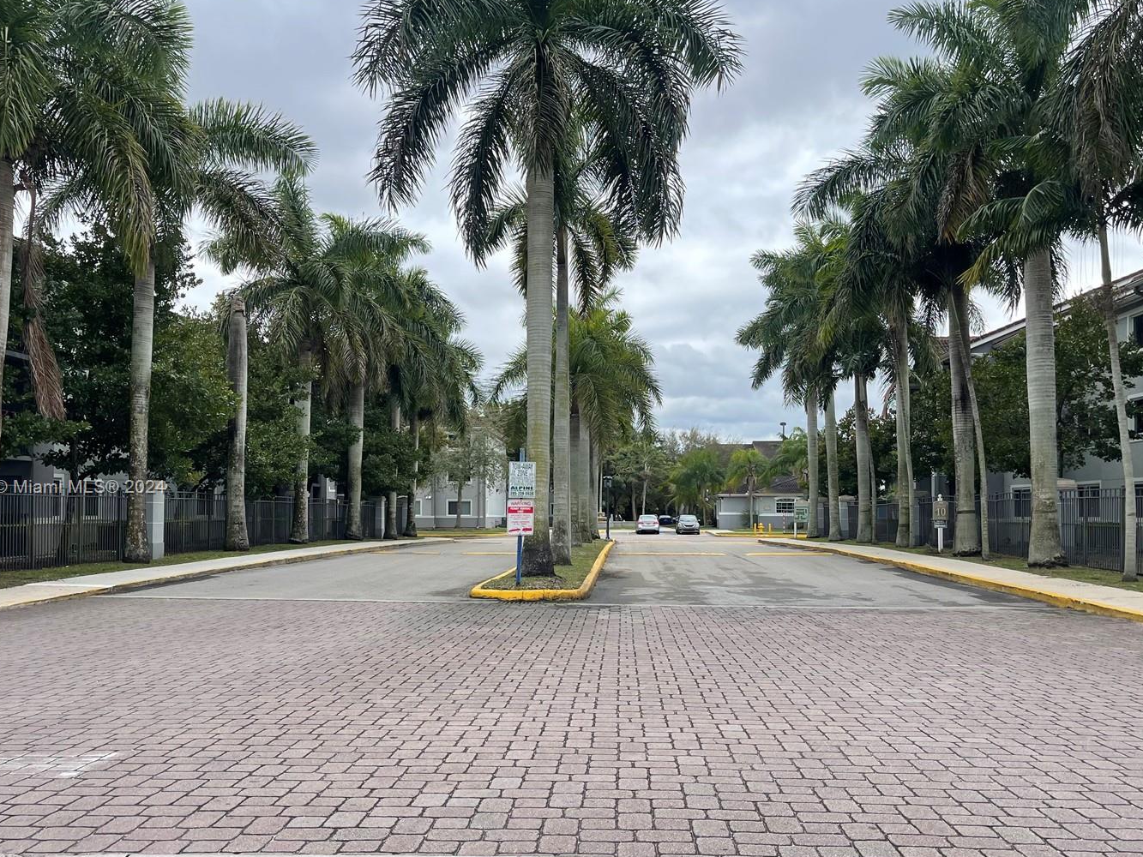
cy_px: 488
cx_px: 577
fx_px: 991
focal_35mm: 30
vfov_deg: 46.7
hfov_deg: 60.0
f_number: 1.6
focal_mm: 5.1
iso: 32
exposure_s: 1/930
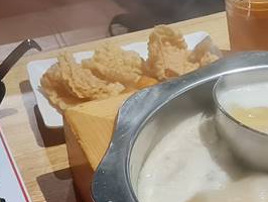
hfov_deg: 15.4
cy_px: 165
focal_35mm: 125
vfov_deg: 11.8
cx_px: 275
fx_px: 969
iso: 250
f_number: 1.8
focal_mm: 5.4
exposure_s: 1/50
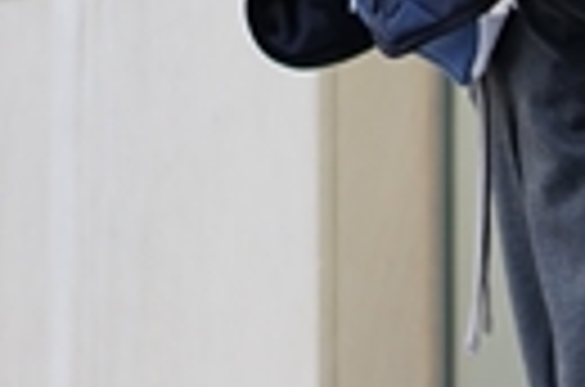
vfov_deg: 4.0
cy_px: 241
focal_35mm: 339
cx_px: 1251
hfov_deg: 5.9
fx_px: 5495
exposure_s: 1/160
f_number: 1.8
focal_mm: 55
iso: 100
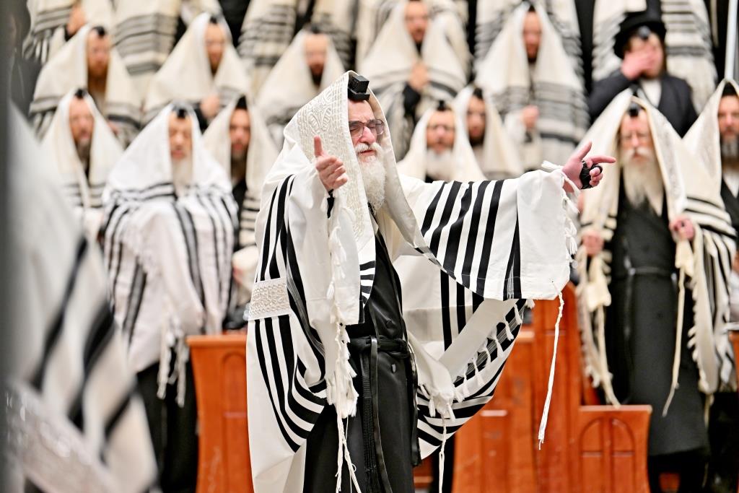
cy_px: 246
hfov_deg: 12.8
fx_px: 3285
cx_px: 370
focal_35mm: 160
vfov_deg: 8.6
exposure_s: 1/800
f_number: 2.8
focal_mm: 160
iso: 640
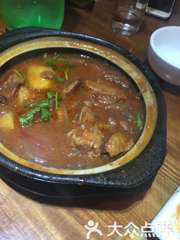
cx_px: 79
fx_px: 229
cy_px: 113
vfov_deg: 55.3
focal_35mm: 33
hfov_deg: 42.9
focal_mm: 4.15
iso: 125
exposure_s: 1/33
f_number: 2.2
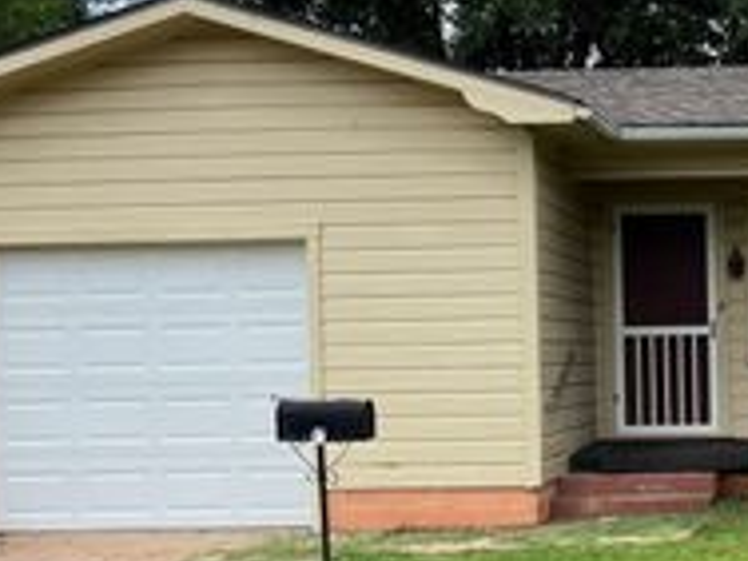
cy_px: 344
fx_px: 1491
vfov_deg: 21.3
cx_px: 780
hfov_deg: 26.4
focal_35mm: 69
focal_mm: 5.1
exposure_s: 1/2410
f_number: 1.6
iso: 50
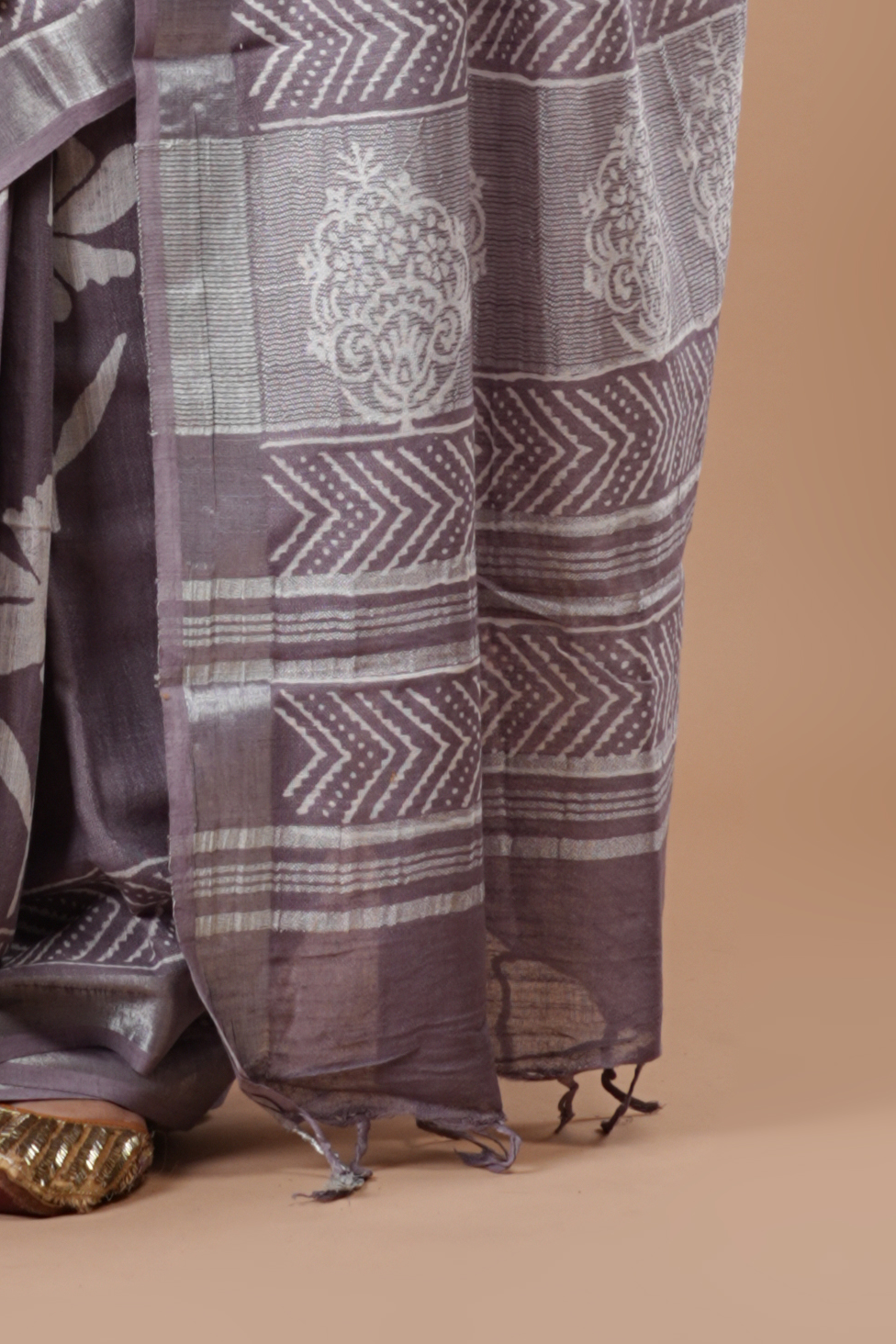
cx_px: -3
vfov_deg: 8.5
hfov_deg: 5.8
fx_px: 8810
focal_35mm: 236
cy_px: -716
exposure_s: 1/125
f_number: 9
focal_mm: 50
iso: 160
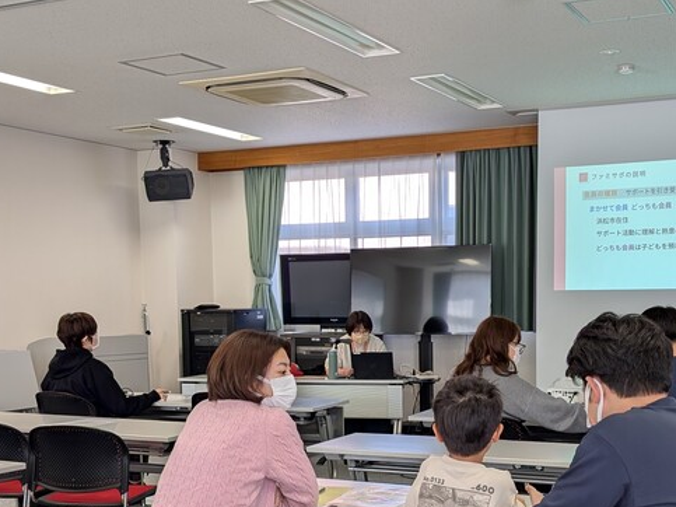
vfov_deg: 28.0
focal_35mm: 51
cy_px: 404
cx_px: 386
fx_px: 996
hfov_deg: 37.4
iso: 34
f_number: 1.68
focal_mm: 6.9
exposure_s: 1/120
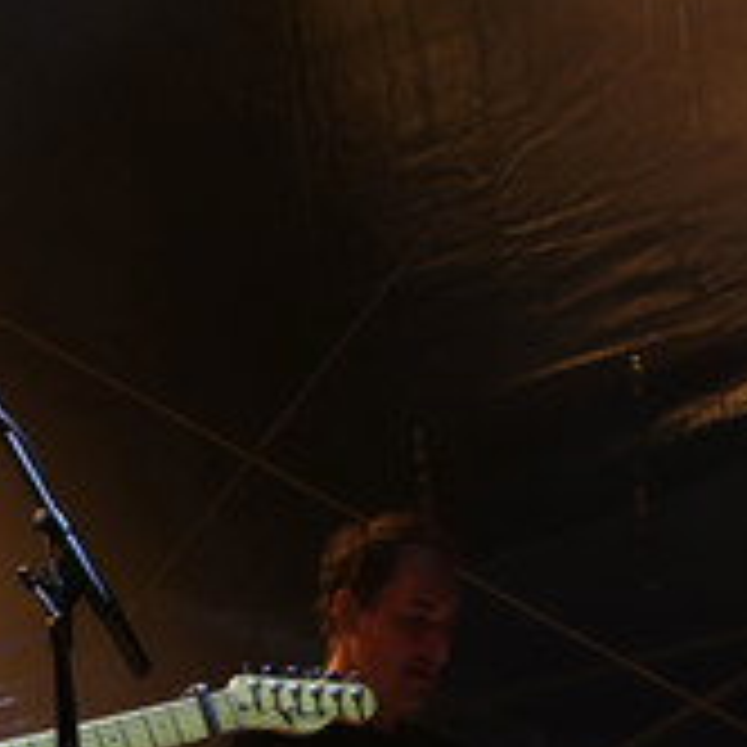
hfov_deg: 11.2
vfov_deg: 11.3
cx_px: 137
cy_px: 544
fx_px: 3784
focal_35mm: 155
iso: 1600
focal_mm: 45
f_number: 4
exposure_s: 1/160
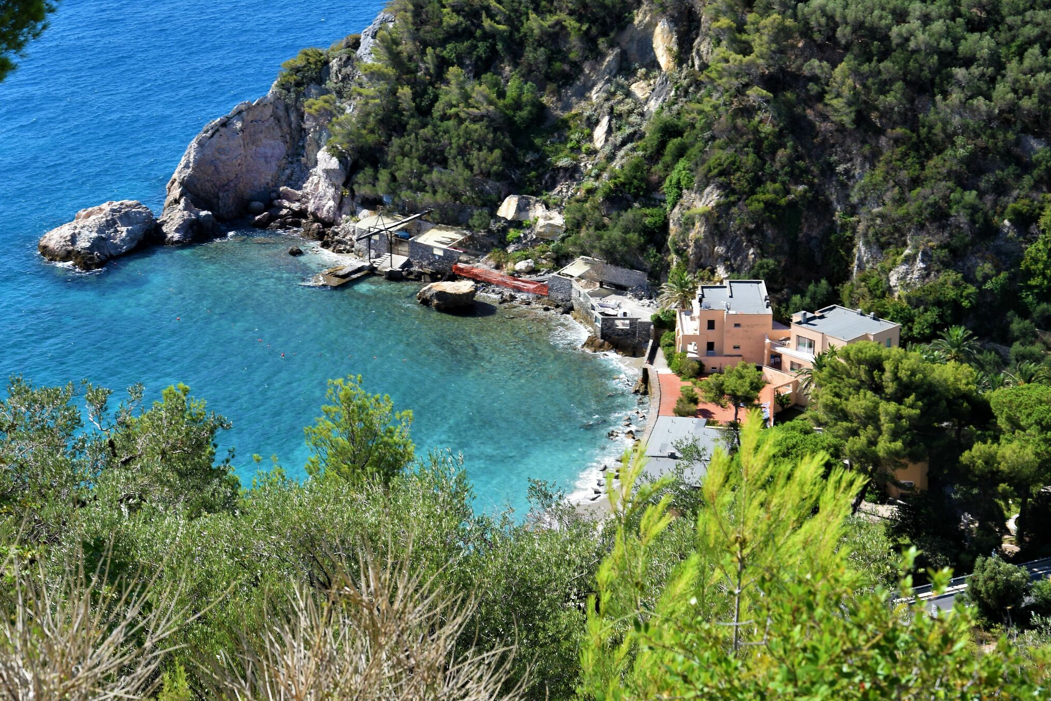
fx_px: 2715
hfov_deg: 21.9
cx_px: 566
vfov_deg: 14.7
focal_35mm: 93
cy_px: 325
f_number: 9
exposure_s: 1/160
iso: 400
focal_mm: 52
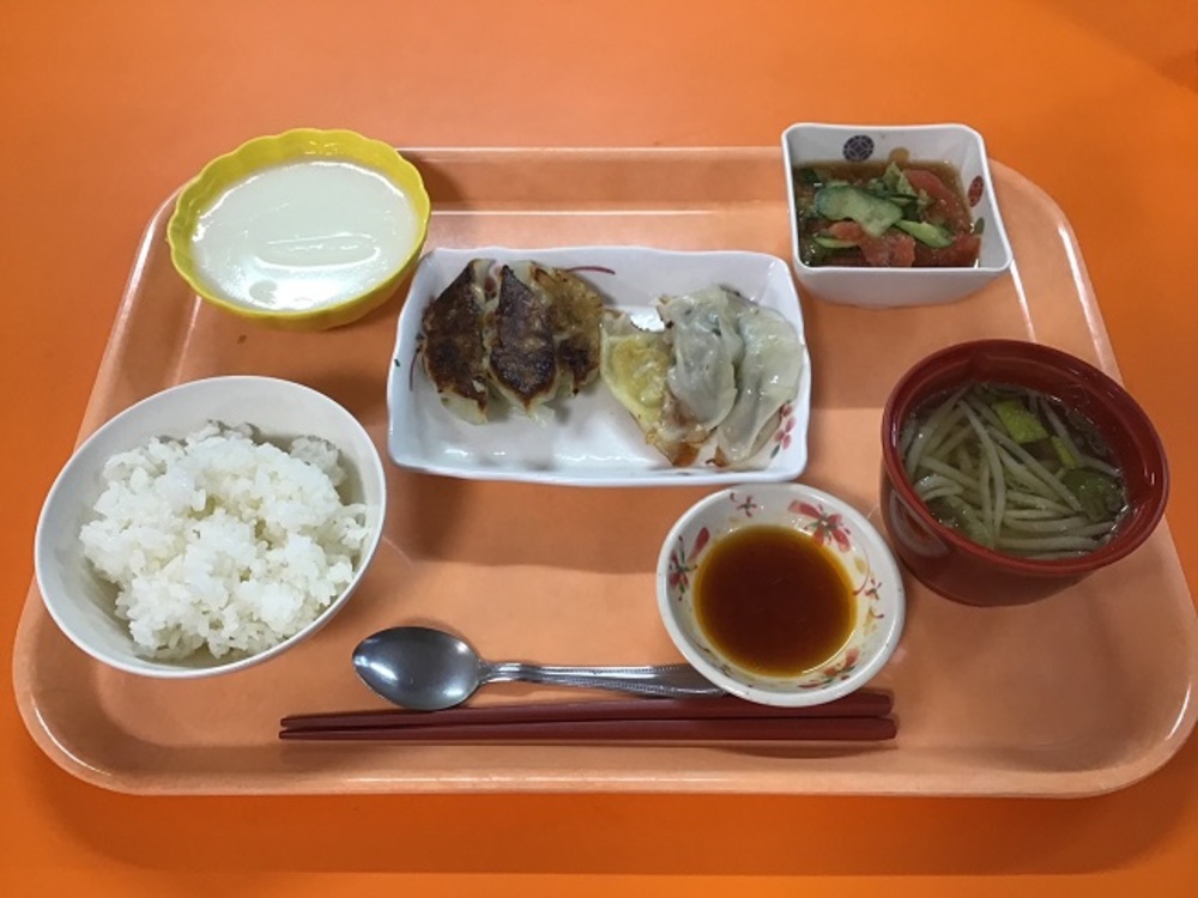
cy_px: 449
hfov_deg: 58.4
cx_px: 599
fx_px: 1073
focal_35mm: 31
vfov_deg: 45.4
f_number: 2.4
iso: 50
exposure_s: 1/30
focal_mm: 3.3
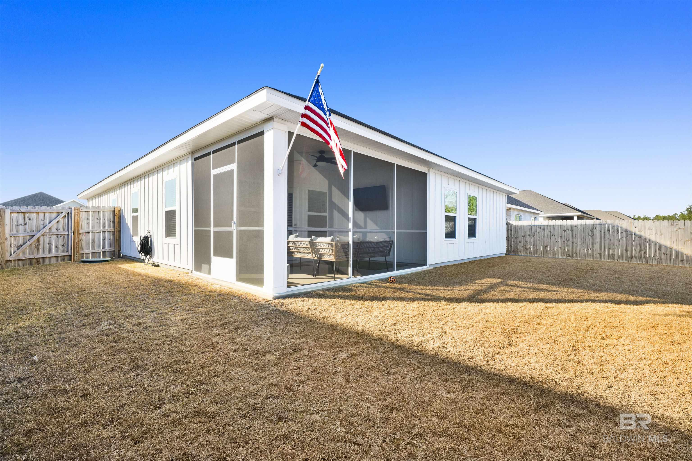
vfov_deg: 73.7
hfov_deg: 96.7
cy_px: 230
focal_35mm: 16
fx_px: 308
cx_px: 346
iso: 400
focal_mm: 16
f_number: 11
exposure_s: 1/100
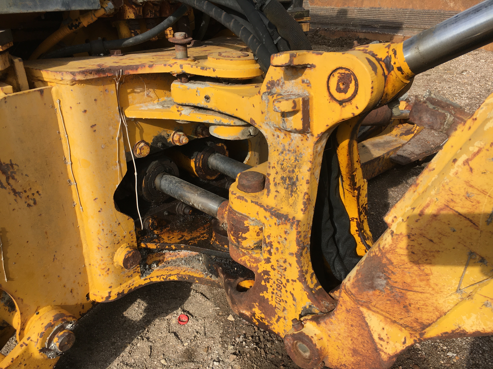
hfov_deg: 61.7
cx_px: 246
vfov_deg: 48.2
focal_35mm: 29
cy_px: 184
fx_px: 413
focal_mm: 4.15
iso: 25
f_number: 2.2
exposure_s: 1/1241
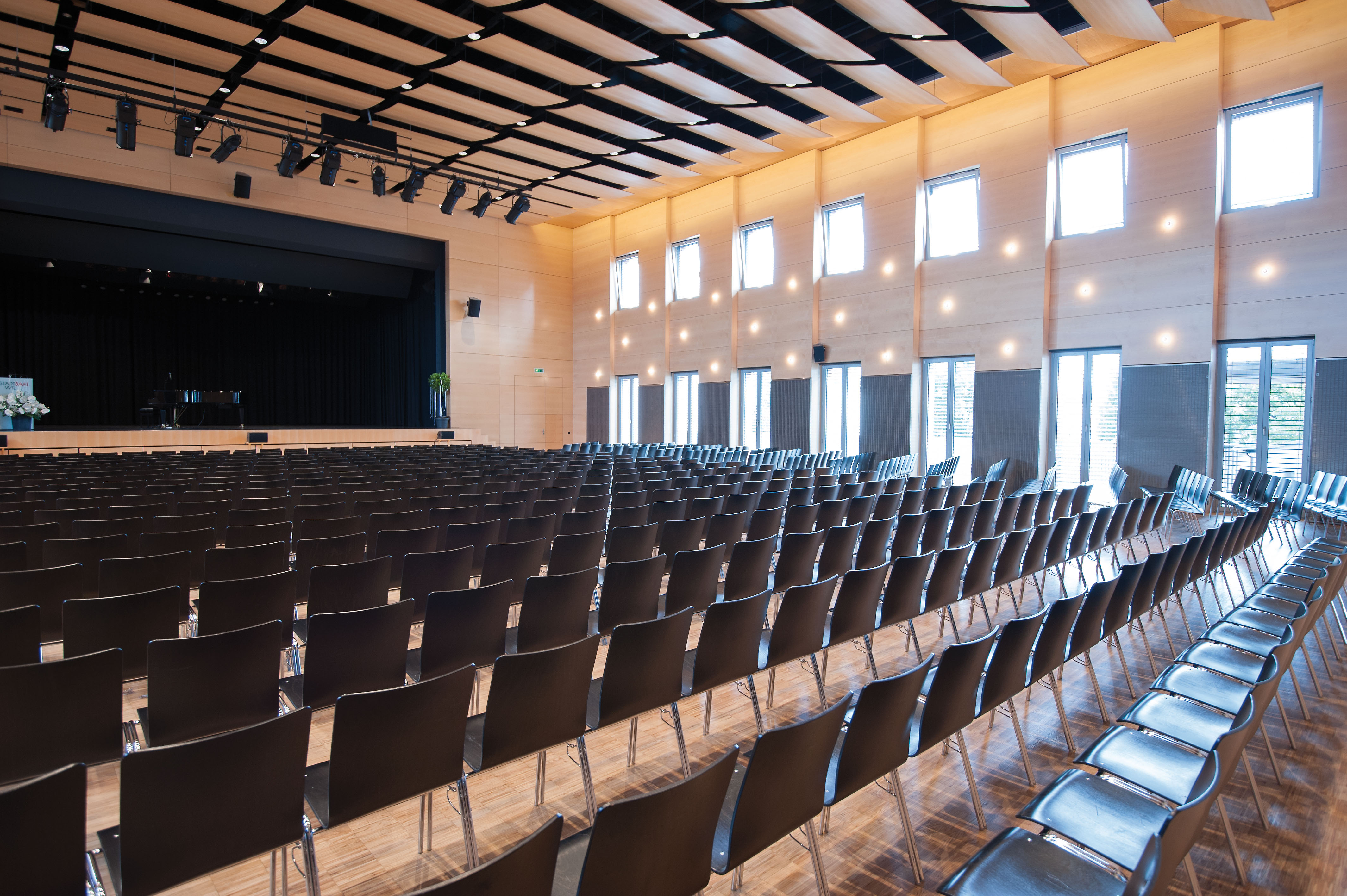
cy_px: 448
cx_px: 674
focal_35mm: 19
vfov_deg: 64.5
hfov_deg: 86.9
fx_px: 710
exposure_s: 1/15
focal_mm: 19
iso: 400
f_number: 4
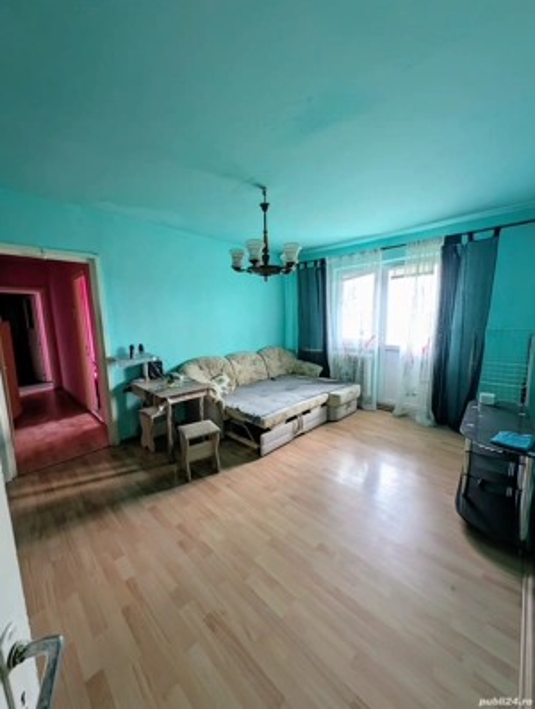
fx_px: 246
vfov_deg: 110.4
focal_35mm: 12
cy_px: 354
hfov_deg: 94.7
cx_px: 268
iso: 56
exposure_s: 1/23.8
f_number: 1.95
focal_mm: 2.23
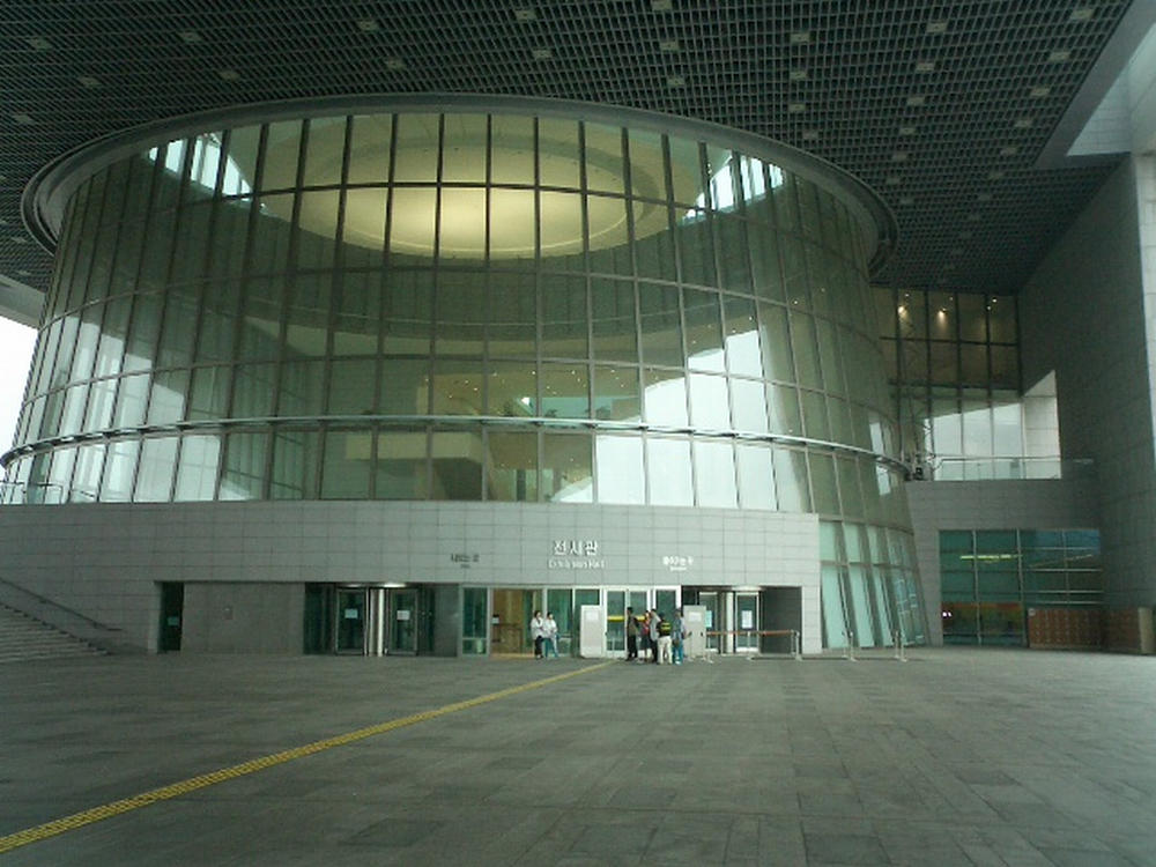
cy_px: 434
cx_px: 578
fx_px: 1236
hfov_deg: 50.1
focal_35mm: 37
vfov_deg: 38.7
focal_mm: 5.6
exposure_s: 1/40
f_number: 3.5
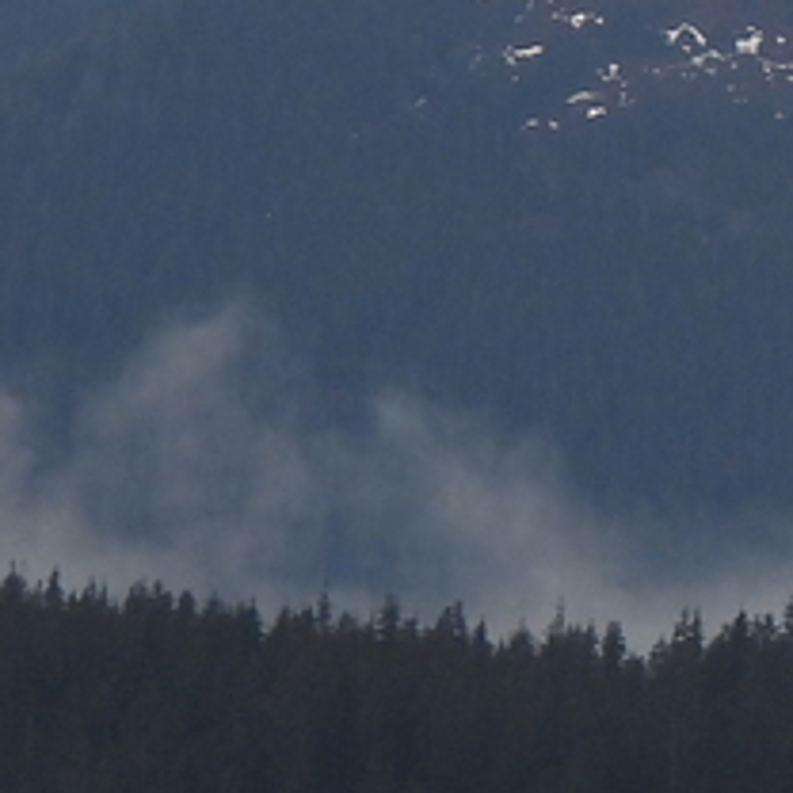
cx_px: 2032
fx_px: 33849
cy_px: -15
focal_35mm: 1306
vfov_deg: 1.3
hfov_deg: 1.3
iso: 100
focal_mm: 42.8
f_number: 4.5
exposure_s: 1/250
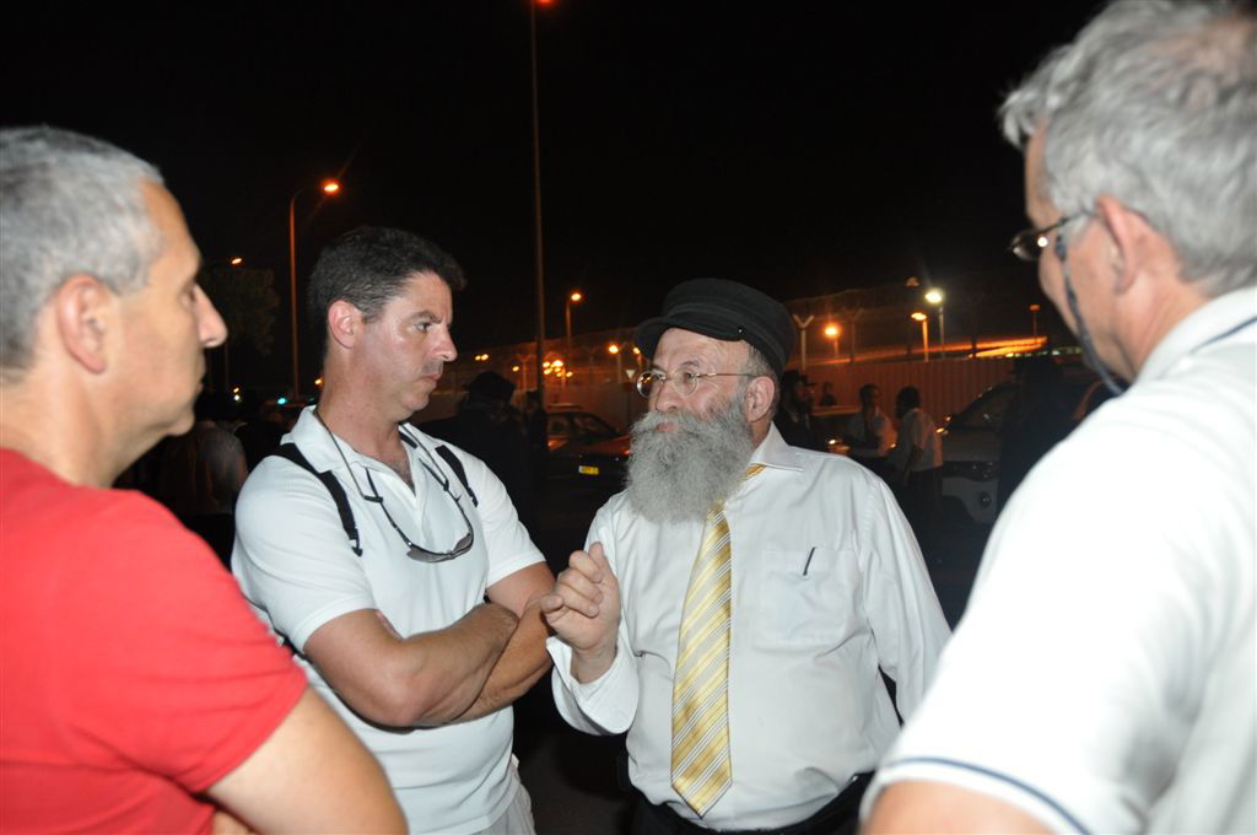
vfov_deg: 39.9
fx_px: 1151
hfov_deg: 57.3
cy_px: 418
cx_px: 628
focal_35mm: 33
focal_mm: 22
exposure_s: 1/60
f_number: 4
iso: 800
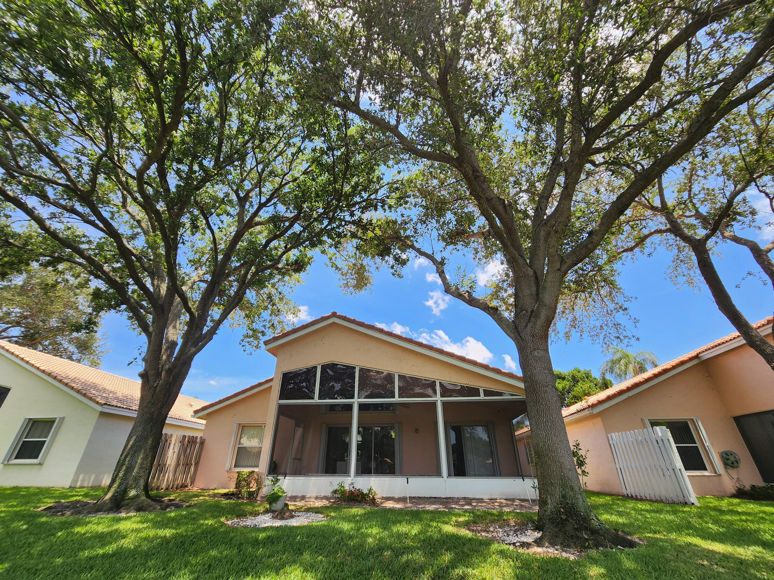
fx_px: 291
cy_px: 290
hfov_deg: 106.2
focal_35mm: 13
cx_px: 387
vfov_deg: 89.9
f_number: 2.2
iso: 50
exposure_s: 1/803
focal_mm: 2.2
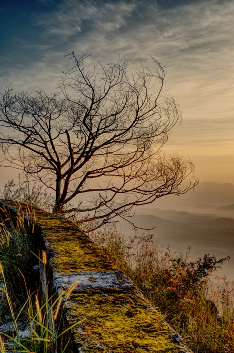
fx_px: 392
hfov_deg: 33.3
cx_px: 117
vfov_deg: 48.5
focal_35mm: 40
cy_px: 176
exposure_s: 1/320
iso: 400
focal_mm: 40
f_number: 7.1
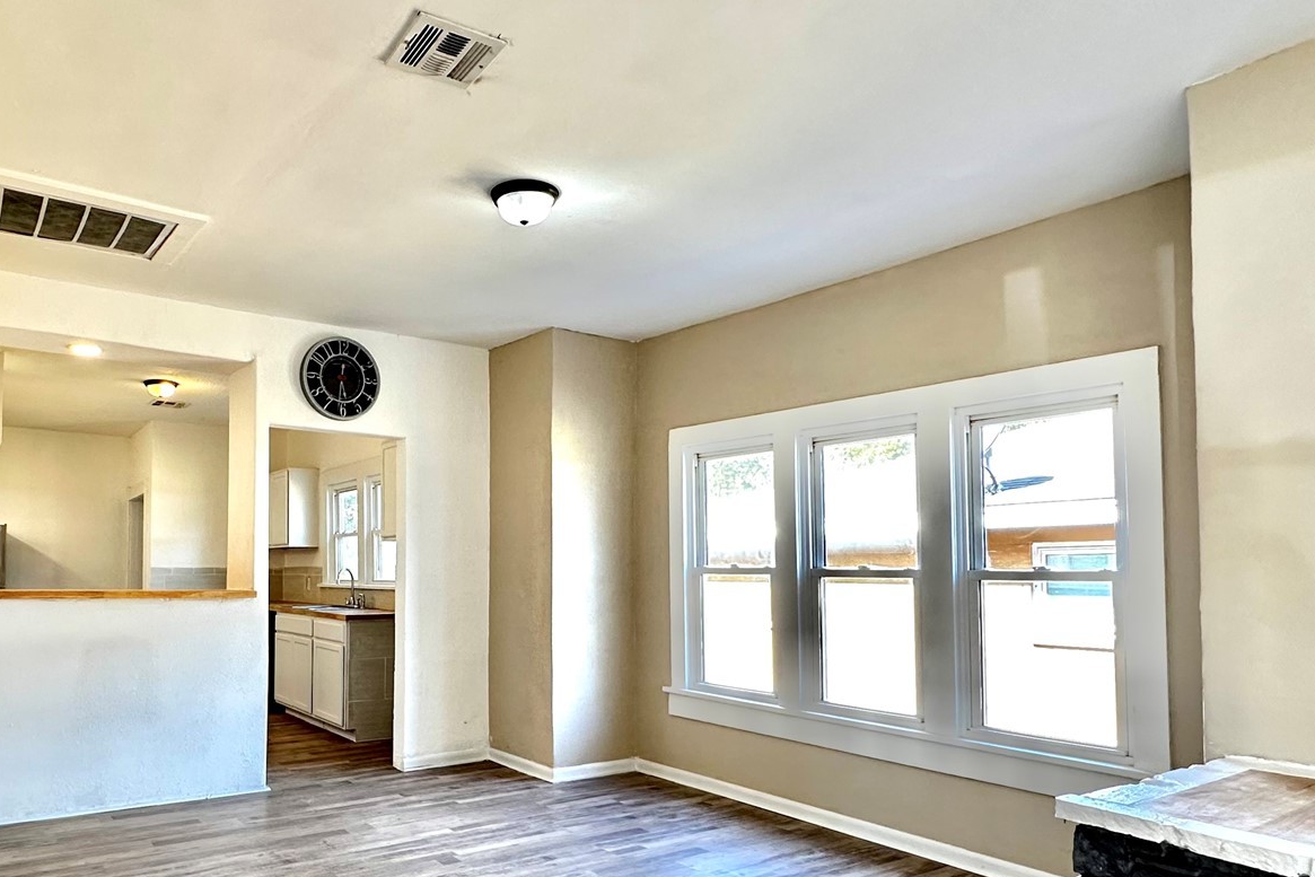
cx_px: 474
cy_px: 542
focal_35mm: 24
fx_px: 877
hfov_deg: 72.2
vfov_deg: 52.6
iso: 200
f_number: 2.2
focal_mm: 2.22
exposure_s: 1/120
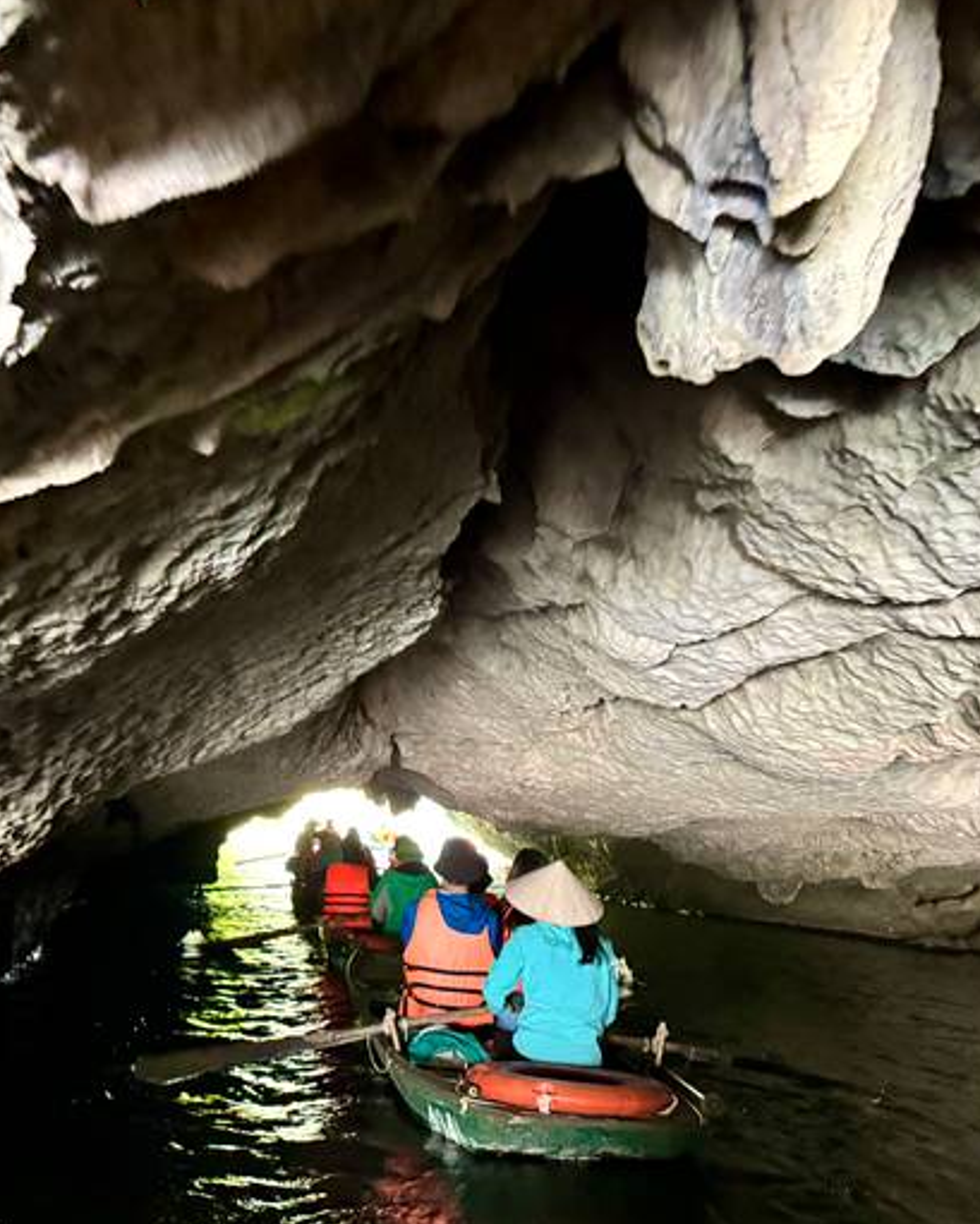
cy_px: 616
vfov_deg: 54.2
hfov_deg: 43.7
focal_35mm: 33
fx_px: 1196
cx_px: 302
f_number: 1.78
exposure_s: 1/40
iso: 1000
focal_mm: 6.76
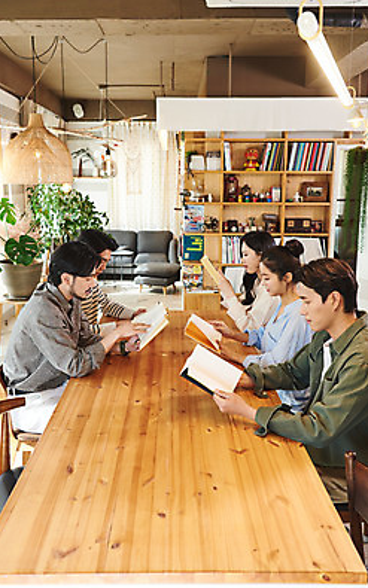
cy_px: 293
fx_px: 529
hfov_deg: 38.3
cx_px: 183
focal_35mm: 33
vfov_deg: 58.1
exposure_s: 1/80
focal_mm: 32
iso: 320
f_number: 4.5
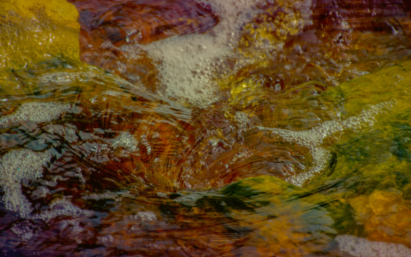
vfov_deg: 3.2
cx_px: 206
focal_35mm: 413
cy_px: 124
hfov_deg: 5.1
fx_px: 4626
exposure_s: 1/250
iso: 200
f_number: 6.3
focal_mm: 270
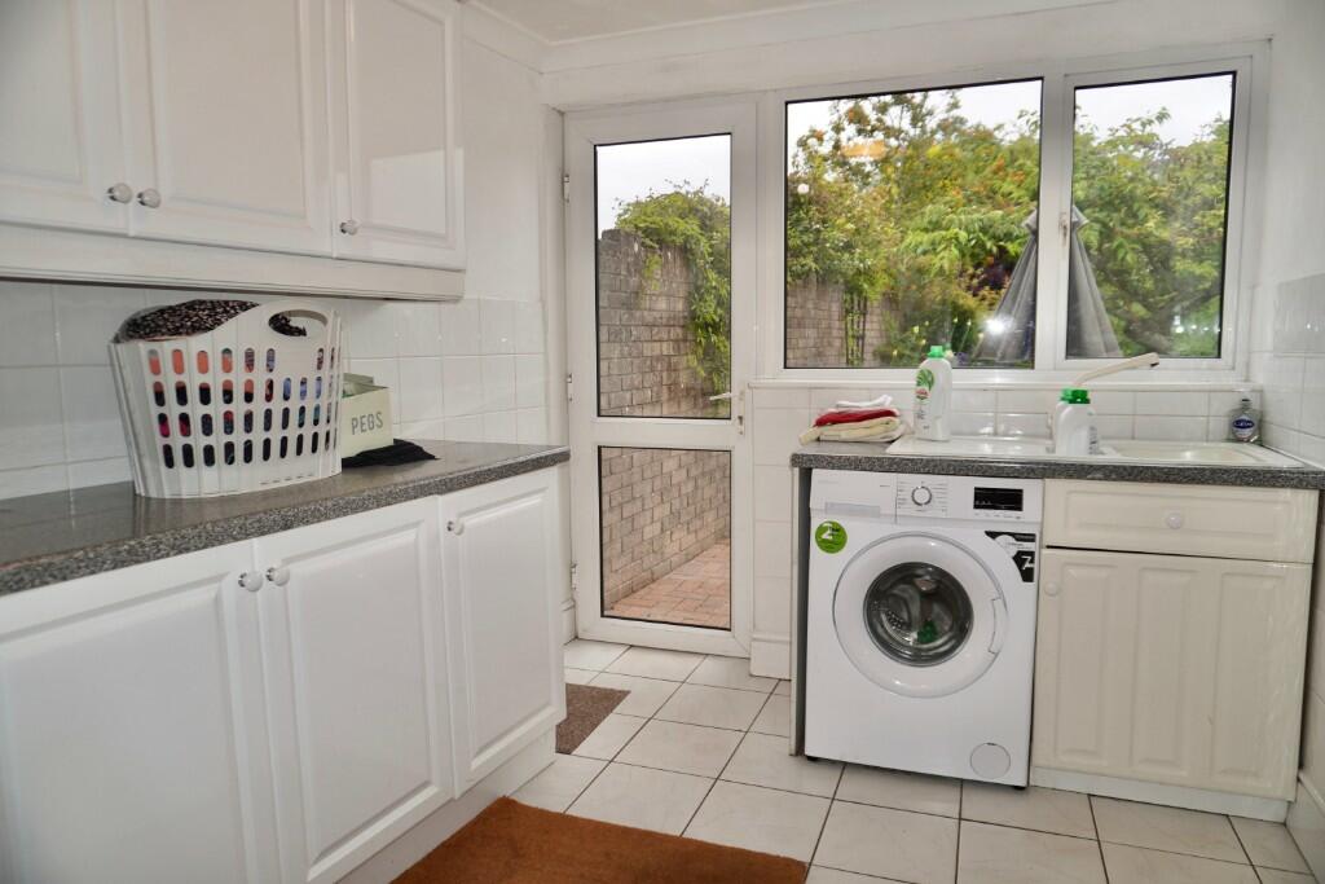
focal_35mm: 24
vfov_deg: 53.1
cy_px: 442
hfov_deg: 73.7
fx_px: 883
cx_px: 662
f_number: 3.5
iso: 125
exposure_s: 1/125
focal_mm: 16
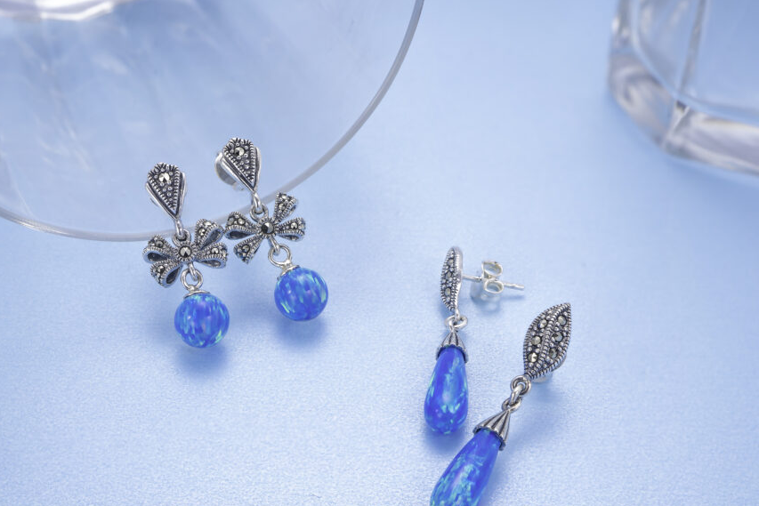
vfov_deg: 22.6
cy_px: 273
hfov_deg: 33.4
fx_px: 1265
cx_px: 346
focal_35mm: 60
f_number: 11
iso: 80
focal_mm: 50
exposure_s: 1/100
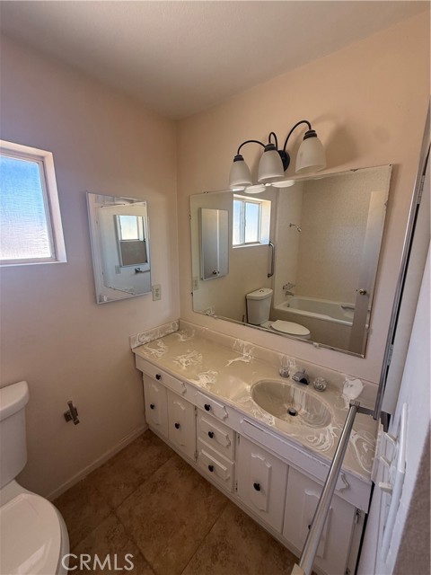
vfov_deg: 102.1
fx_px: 232
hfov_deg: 85.7
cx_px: 216
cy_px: 288
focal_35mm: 14
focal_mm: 2.22
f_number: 2.2
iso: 100
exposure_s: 1/100
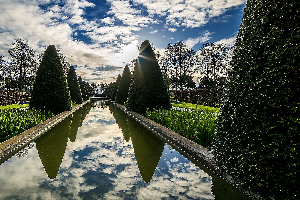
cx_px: 95
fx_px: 167
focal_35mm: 20
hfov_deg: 80.6
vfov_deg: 61.8
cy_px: 88
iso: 100
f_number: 14
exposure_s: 1/100
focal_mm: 14
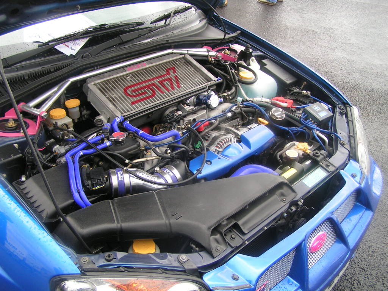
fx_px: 426
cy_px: 146
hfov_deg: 49.0
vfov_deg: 37.7
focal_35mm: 38
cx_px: 194
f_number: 4
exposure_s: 1/100
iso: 50
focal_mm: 5.8
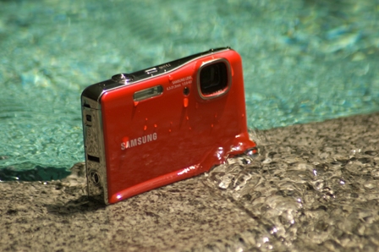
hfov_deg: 4.6
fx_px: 4734
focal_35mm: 450
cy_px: 126
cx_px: 190
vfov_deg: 3.1
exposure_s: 1/500
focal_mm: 300
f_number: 5.6
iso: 200
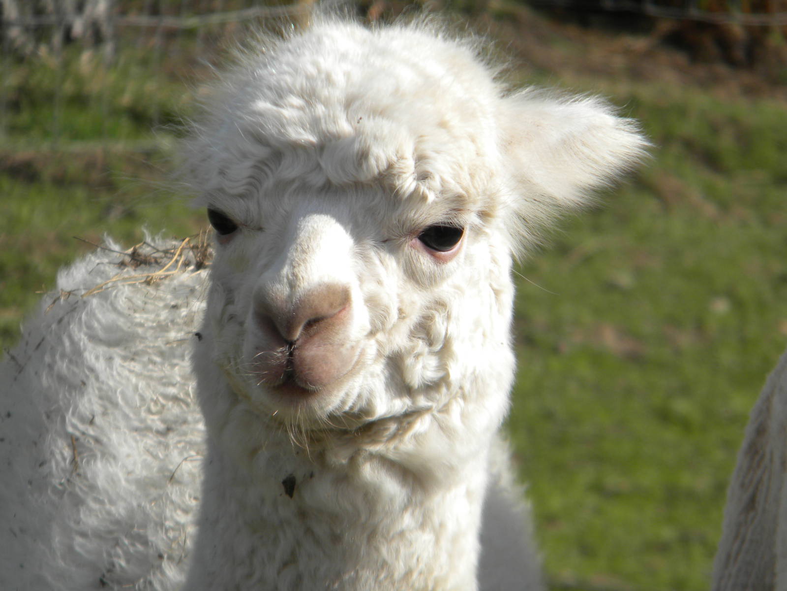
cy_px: 296
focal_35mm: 278
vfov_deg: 5.3
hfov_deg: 7.1
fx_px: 6320
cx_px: 394
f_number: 5.4
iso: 85
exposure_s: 1/500
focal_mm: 50.4
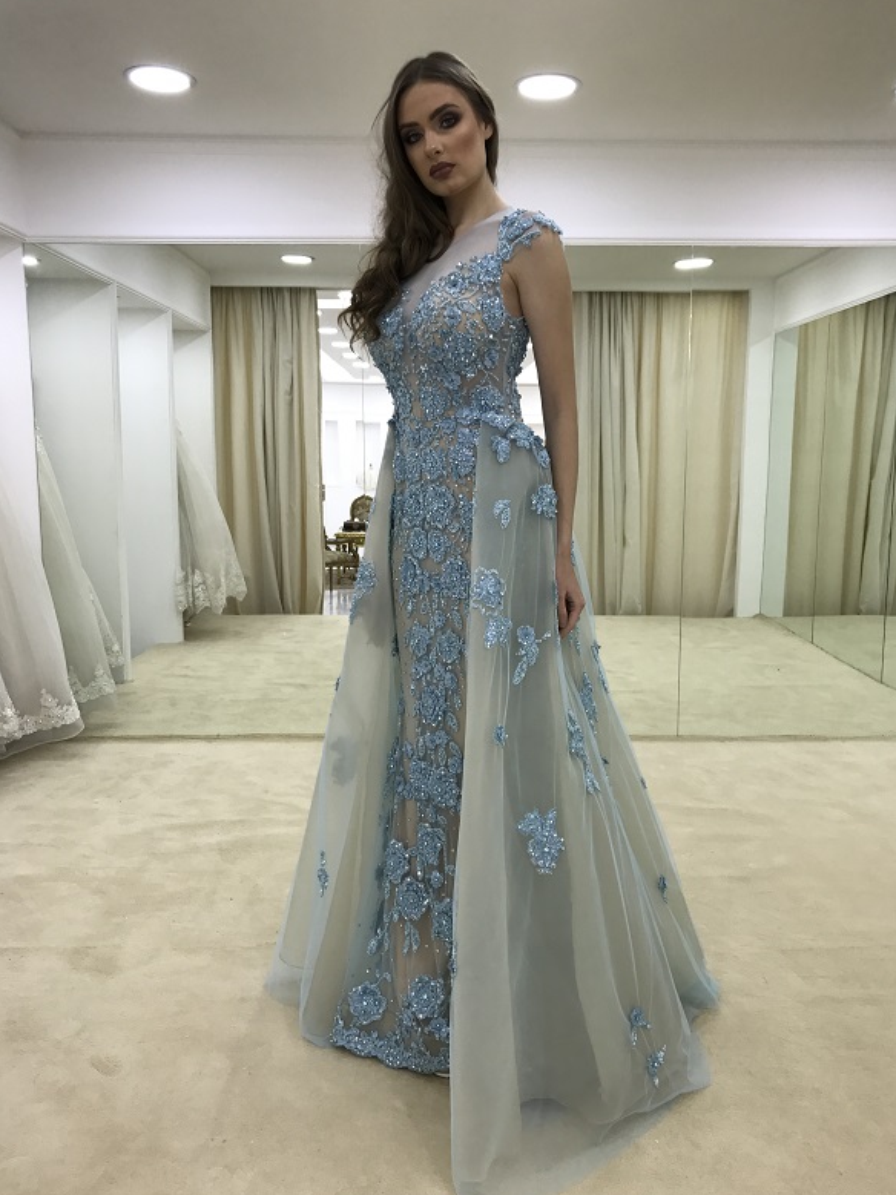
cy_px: 608
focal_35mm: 29
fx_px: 1001
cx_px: 458
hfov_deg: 48.2
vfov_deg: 61.7
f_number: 1.8
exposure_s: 1/51
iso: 25
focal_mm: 3.99
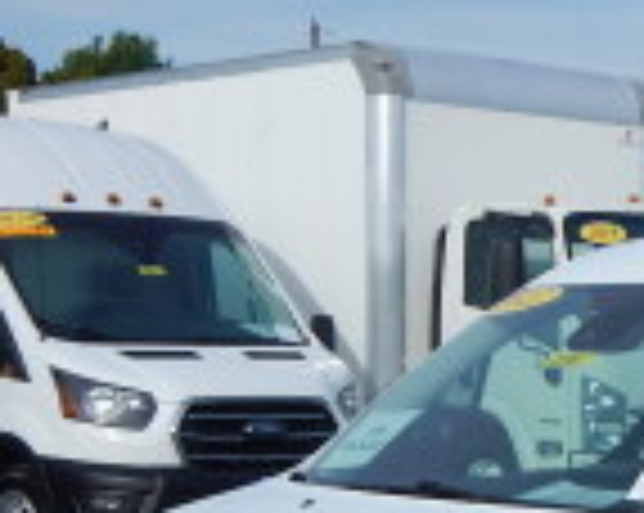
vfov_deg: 13.1
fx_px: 2170
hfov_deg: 16.2
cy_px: 641
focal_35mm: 114
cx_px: 766
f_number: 7.1
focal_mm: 7.7
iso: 125
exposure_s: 1/640
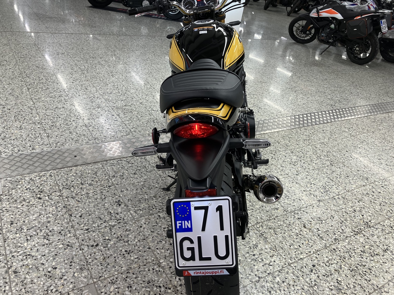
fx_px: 319
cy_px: 148
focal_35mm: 28
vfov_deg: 49.7
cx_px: 197
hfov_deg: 63.4
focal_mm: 3.99
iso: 64
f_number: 1.8
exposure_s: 1/100
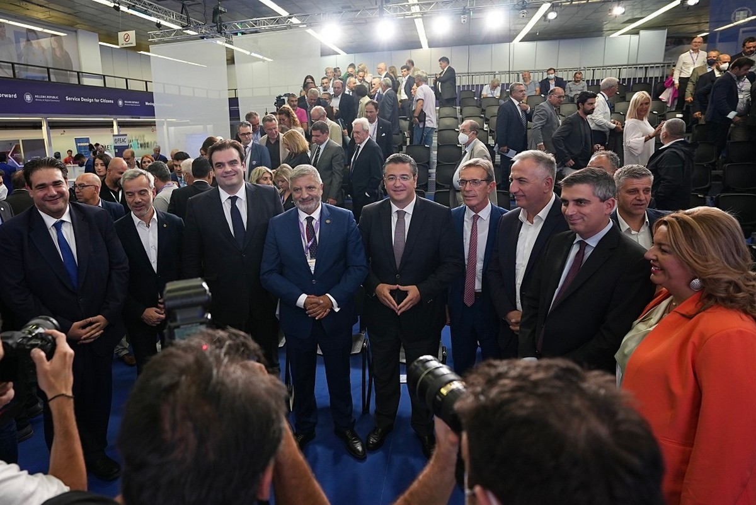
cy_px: 252
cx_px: 378
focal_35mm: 17
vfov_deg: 70.5
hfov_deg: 93.3
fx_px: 357
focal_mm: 17
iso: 1600
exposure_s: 1/320
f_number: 2.8
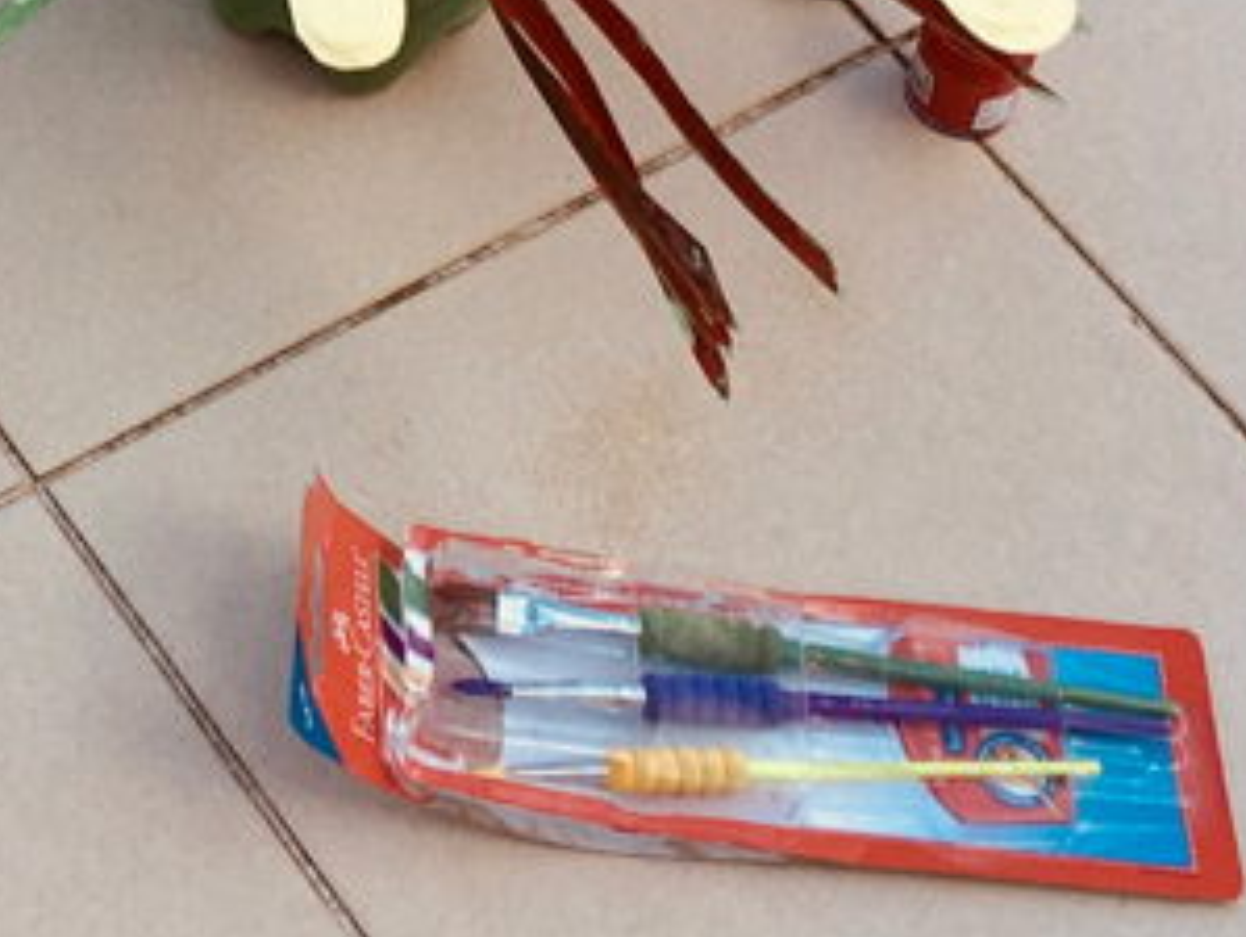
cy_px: -725
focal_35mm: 124
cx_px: -629
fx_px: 4469
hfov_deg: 14.7
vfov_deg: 11.2
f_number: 2.2
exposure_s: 1/390
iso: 25
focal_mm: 4.15
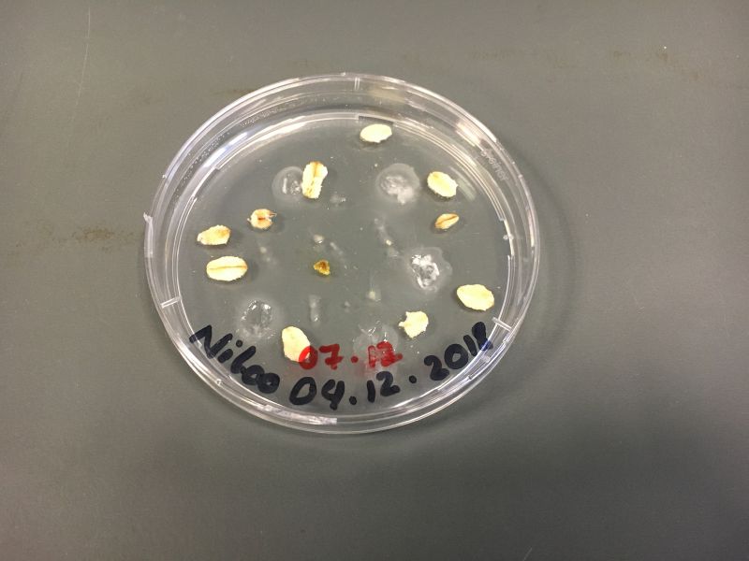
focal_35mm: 29
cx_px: 374
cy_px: 280
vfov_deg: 48.2
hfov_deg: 61.7
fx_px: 627
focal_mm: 4.15
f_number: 2.2
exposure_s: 1/33
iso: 160
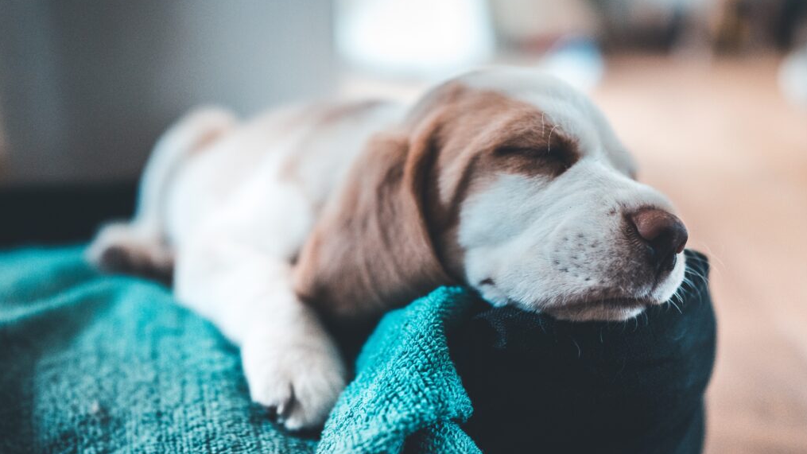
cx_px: 405
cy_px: 249
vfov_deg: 32.0
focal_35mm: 37
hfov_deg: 54.0
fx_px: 792
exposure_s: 1/800
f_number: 2
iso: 4000
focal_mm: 35
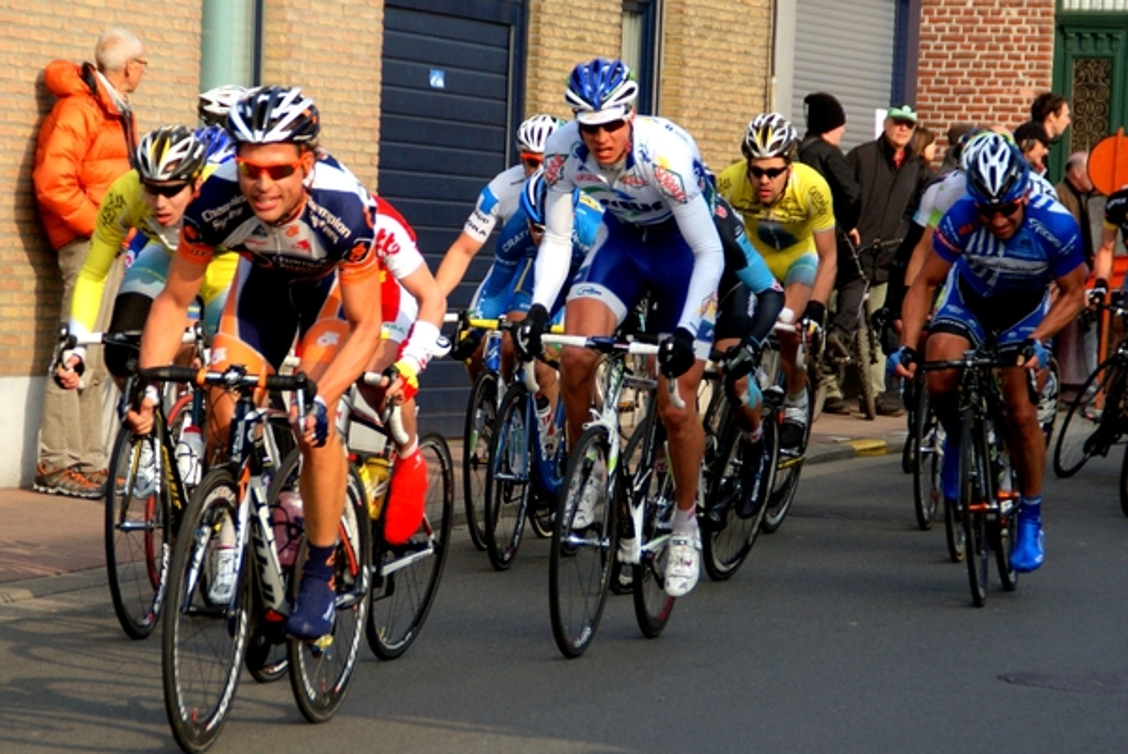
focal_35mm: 135
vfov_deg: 10.2
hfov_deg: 15.2
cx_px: 564
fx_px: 4233
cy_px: 377
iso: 200
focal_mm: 90
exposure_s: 1/1000
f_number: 5.6
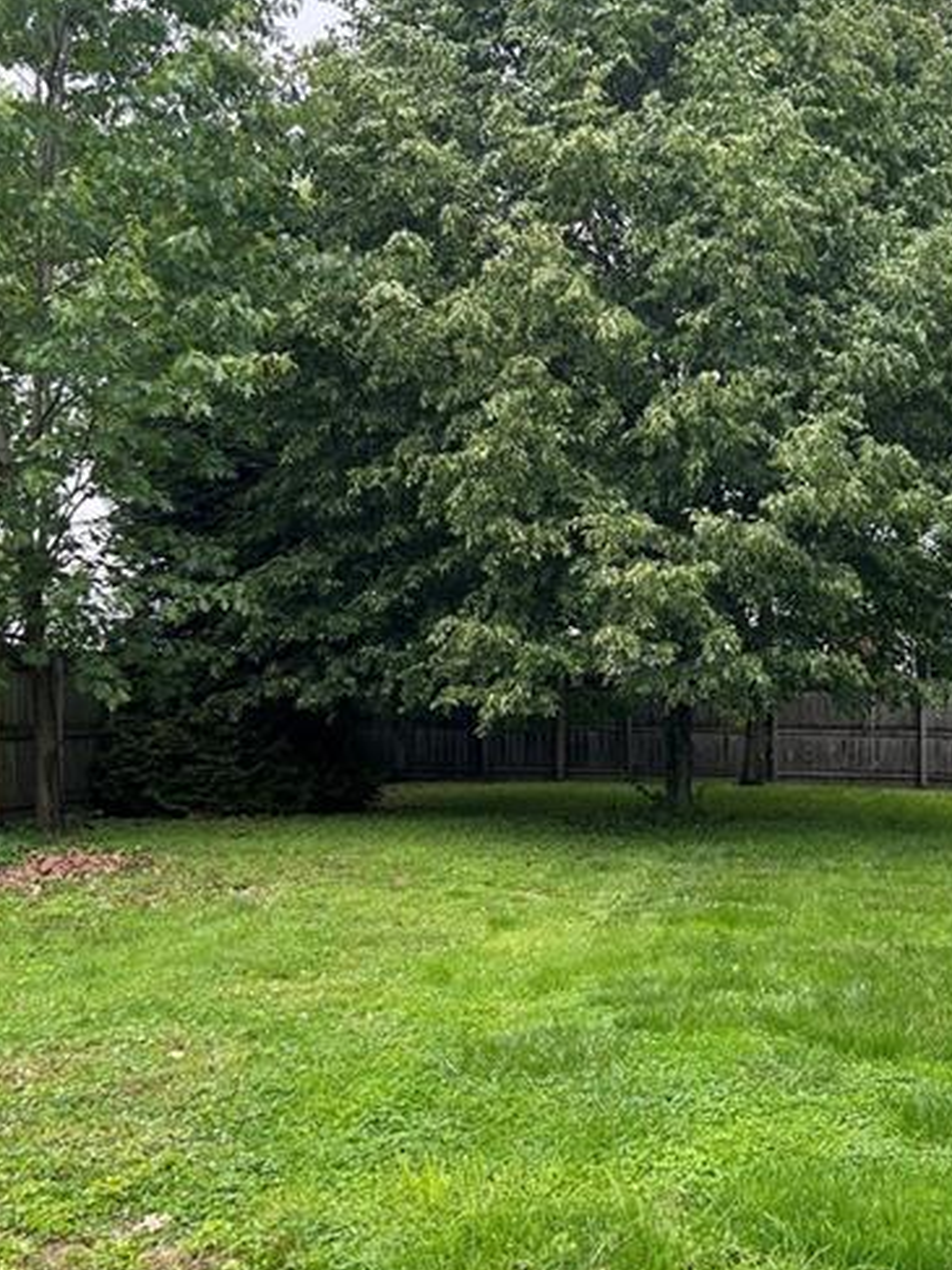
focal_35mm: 41
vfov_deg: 45.4
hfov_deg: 34.5
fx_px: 1504
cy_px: 803
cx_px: 694
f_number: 1.5
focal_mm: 5.7
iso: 64
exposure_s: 1/137
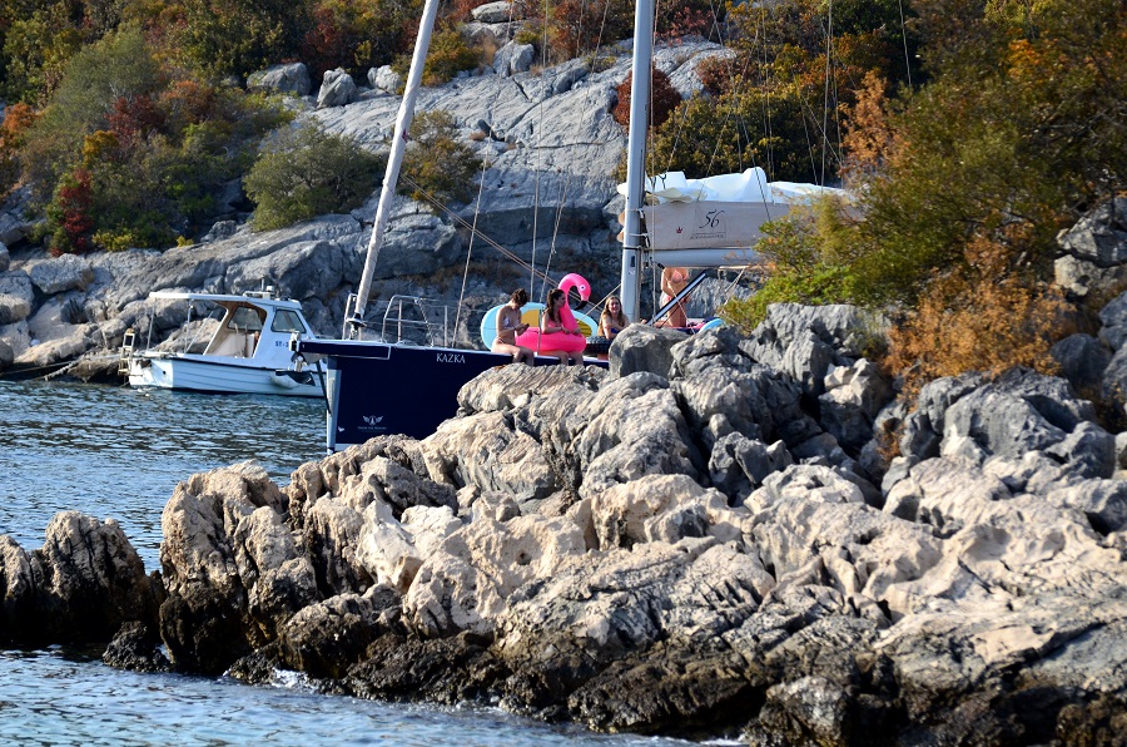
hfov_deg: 8.3
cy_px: 374
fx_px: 7732
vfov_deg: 5.5
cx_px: 564
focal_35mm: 248
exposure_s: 1/3200
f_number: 5
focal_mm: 165
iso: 640
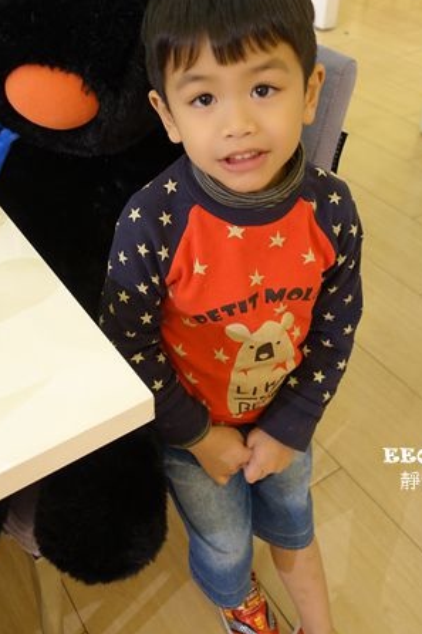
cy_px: 257
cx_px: 227
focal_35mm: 35
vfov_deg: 54.1
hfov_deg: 37.8
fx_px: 616
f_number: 1.8
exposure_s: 1/30
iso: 250
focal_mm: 8.8
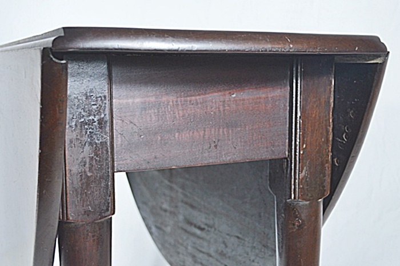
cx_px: 200
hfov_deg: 43.6
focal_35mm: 45
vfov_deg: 29.8
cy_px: 133
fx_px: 499
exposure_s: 1/20
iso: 400
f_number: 4.5
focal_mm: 30
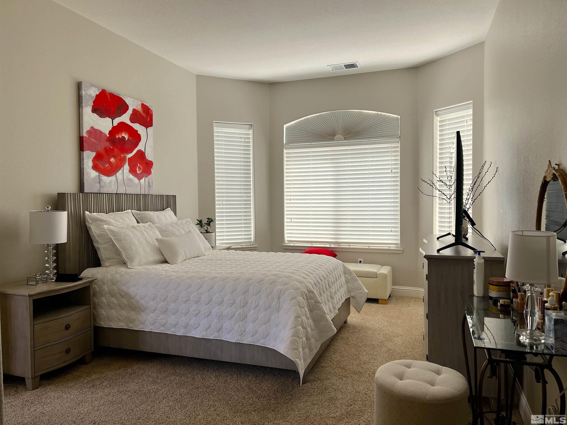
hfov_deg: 67.3
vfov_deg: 53.1
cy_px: 212
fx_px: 426
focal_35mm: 26
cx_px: 284
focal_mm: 5.7
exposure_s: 1/139
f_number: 1.5
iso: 40
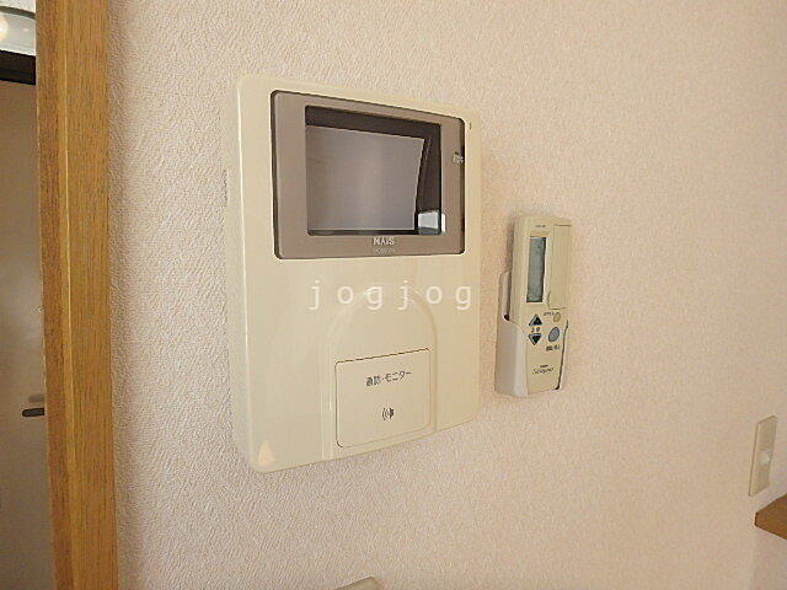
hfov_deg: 79.0
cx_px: 394
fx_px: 477
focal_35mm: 21
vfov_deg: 63.4
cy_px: 295
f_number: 3.5
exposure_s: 1/60
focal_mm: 3.7
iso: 125
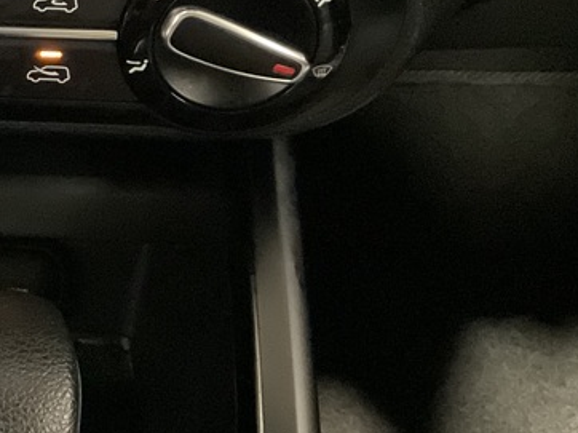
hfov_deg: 22.7
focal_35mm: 77
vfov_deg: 18.9
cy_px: 72
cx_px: -166
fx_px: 1285
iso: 1600
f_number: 1.8
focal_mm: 3
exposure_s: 1/15
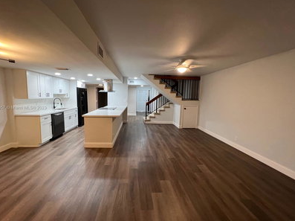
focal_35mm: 14
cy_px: 108
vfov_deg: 85.6
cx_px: 142
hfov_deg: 102.1
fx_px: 119
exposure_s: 1/60
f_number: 1.8
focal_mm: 1.57
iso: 160
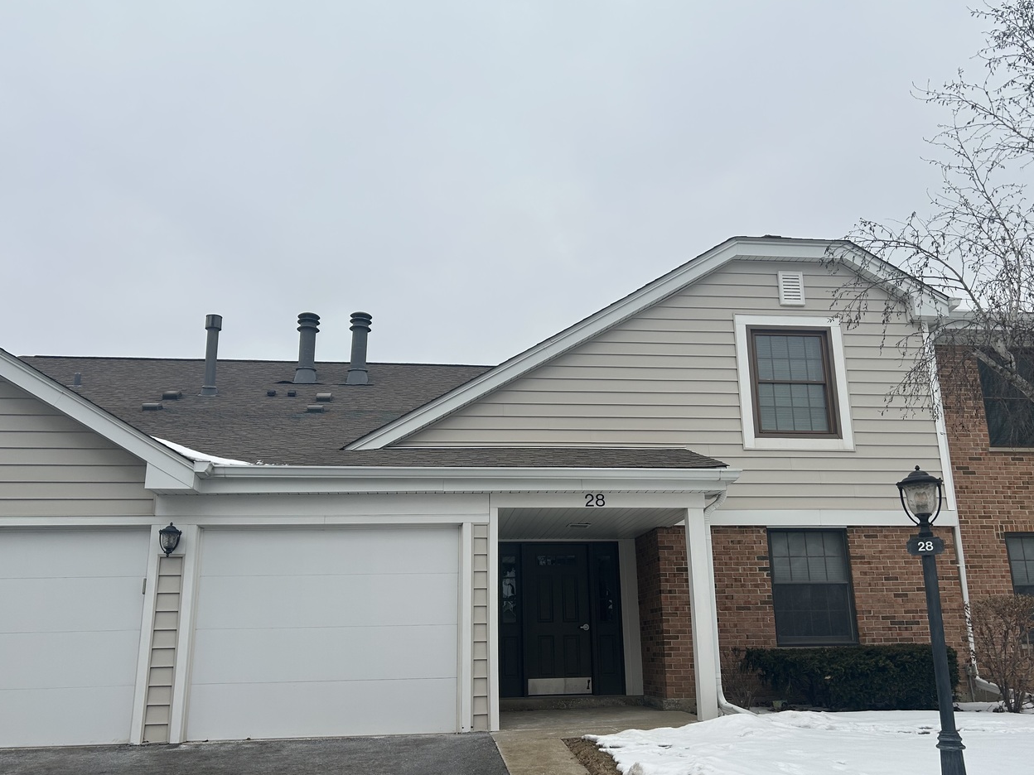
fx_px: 896
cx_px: 537
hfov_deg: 59.9
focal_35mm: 30
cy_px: 404
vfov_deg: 46.8
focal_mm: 5.7
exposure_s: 1/5587
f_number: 1.5
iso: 50
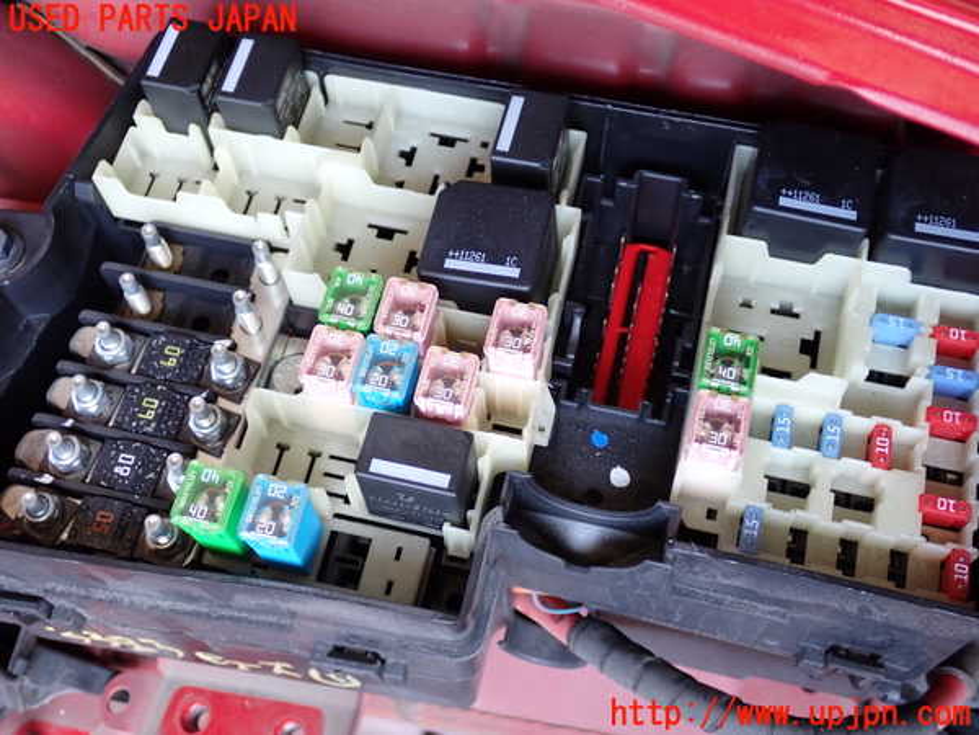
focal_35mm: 41
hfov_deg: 45.8
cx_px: 490
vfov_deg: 35.1
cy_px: 368
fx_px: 1160
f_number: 2.8
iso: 200
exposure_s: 1/60
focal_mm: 7.31
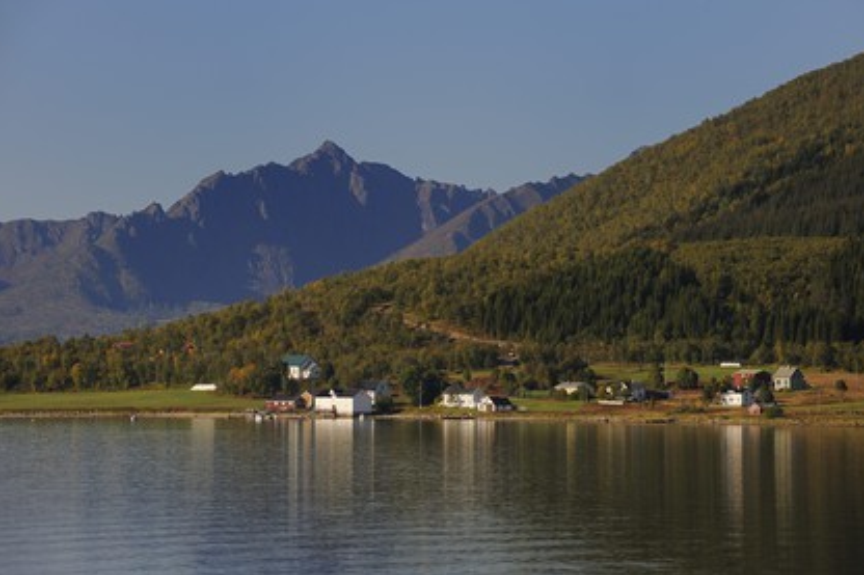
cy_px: 286
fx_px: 4846
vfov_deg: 6.8
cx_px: 434
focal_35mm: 202
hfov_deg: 10.2
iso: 200
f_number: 10
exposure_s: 1/320
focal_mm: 200
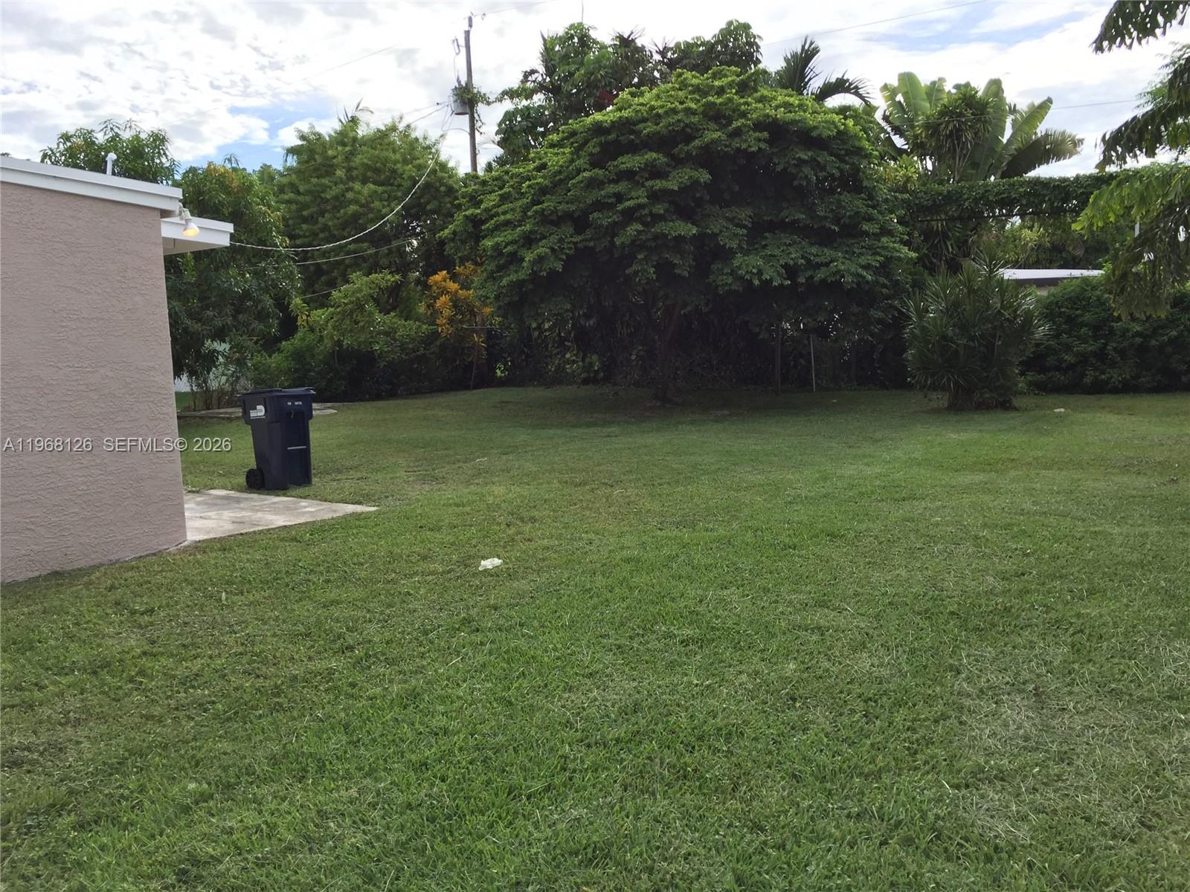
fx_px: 997
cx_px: 595
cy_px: 446
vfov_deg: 48.2
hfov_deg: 61.7
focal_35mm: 29
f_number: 2.2
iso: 32
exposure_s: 1/1068
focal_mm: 4.15
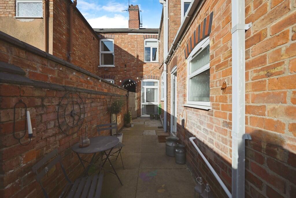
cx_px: 148
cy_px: 99
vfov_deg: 81.2
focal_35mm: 14
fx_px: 115
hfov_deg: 104.2
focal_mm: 14
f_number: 9
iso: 100
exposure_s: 1/320
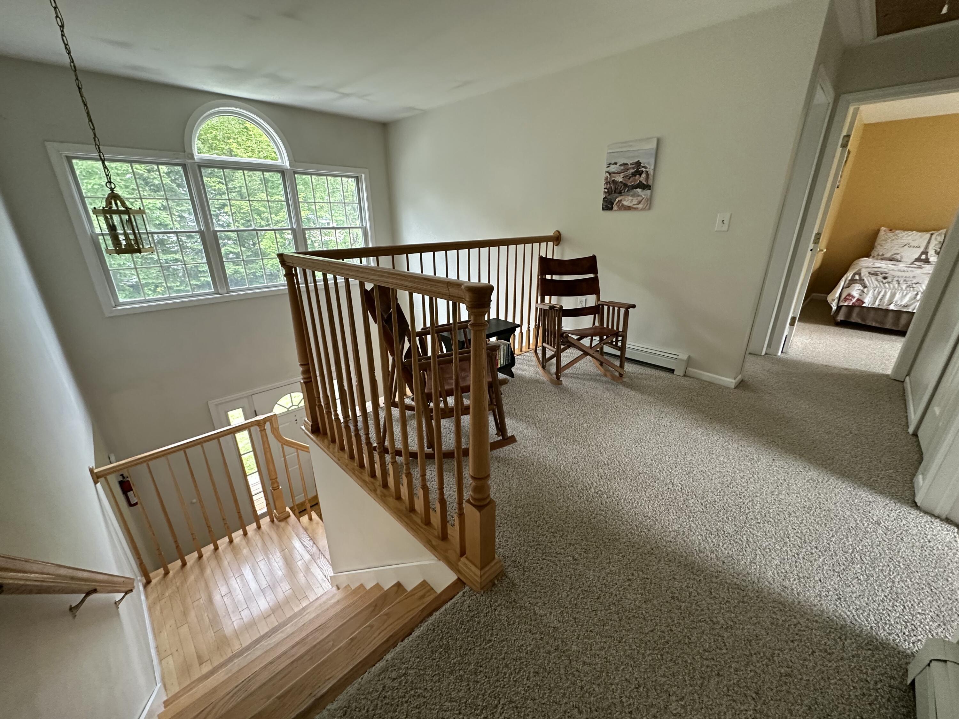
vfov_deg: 85.7
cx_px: 480
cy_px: 360
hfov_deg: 102.1
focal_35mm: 14
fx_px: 388
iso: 320
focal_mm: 2.22
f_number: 2.2
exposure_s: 1/99
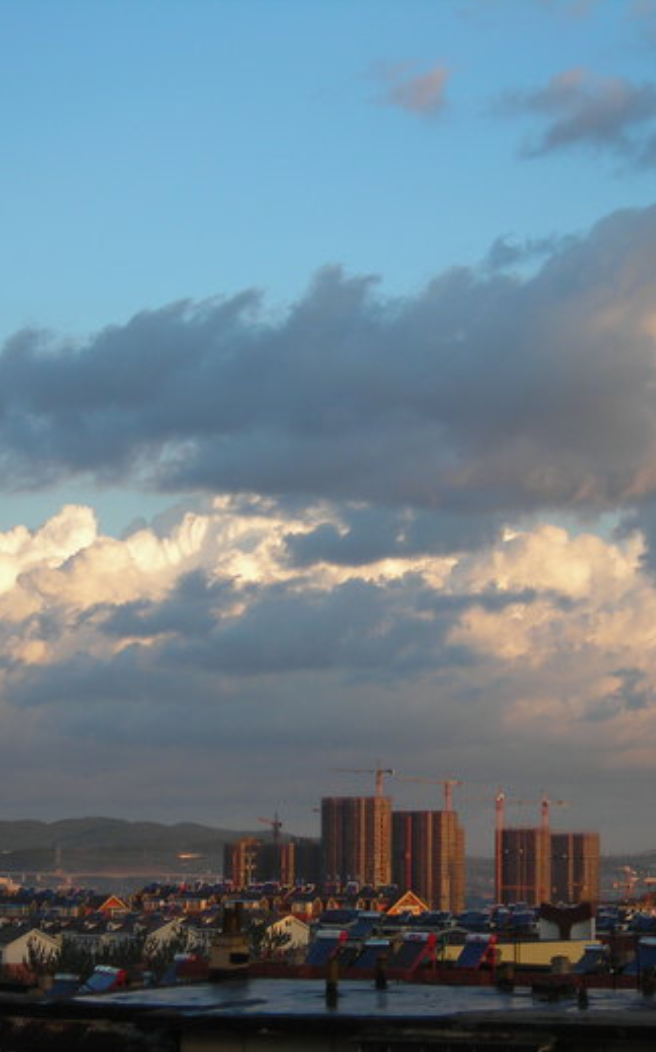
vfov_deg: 22.3
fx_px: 2662
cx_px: 447
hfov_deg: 14.0
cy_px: 522
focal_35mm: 93
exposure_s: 1/132
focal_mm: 10.8
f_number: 3.9
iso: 50
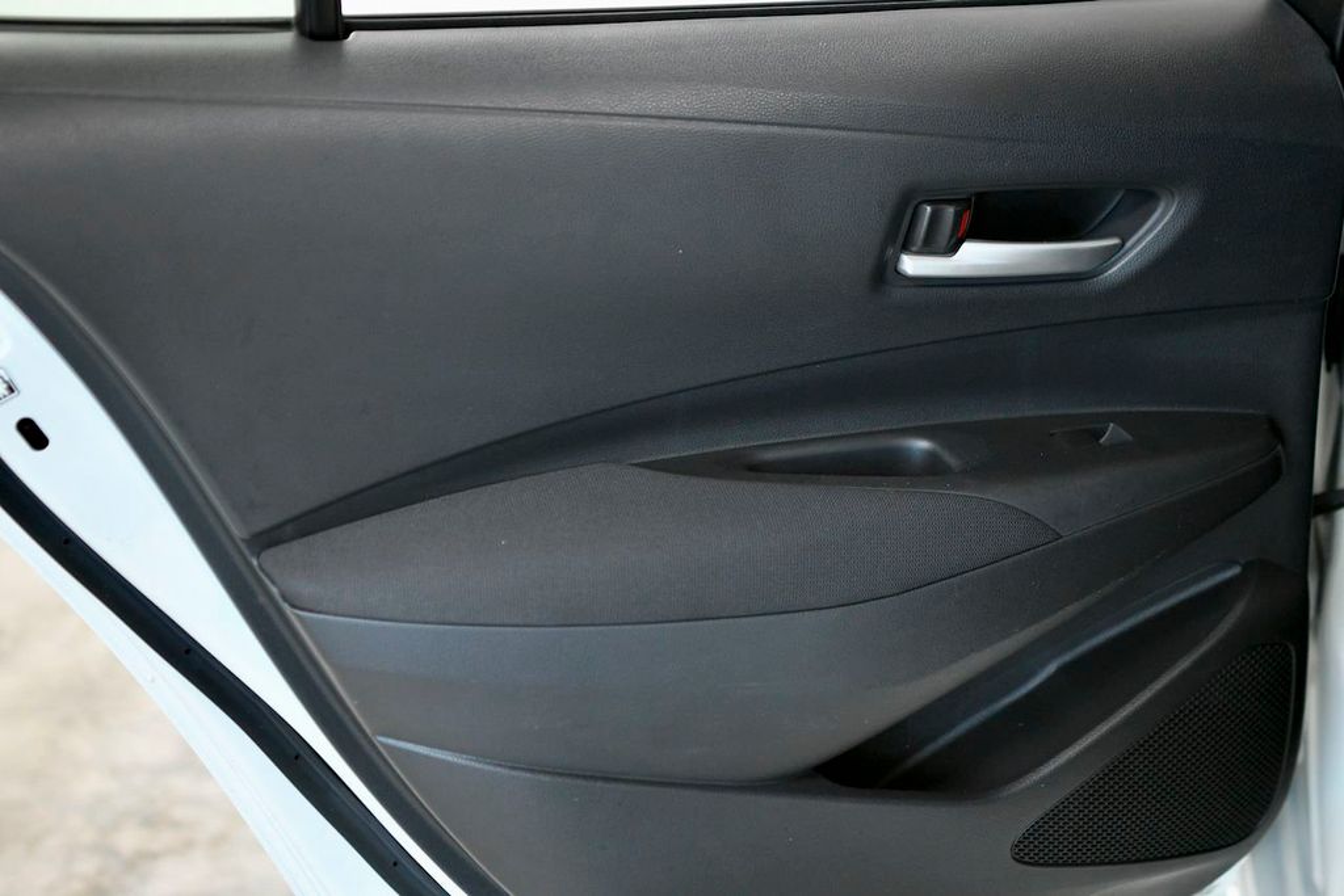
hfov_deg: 28.8
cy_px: 448
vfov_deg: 19.5
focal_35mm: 70
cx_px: 672
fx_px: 2614
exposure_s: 1/500
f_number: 3.5
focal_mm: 70
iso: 2500
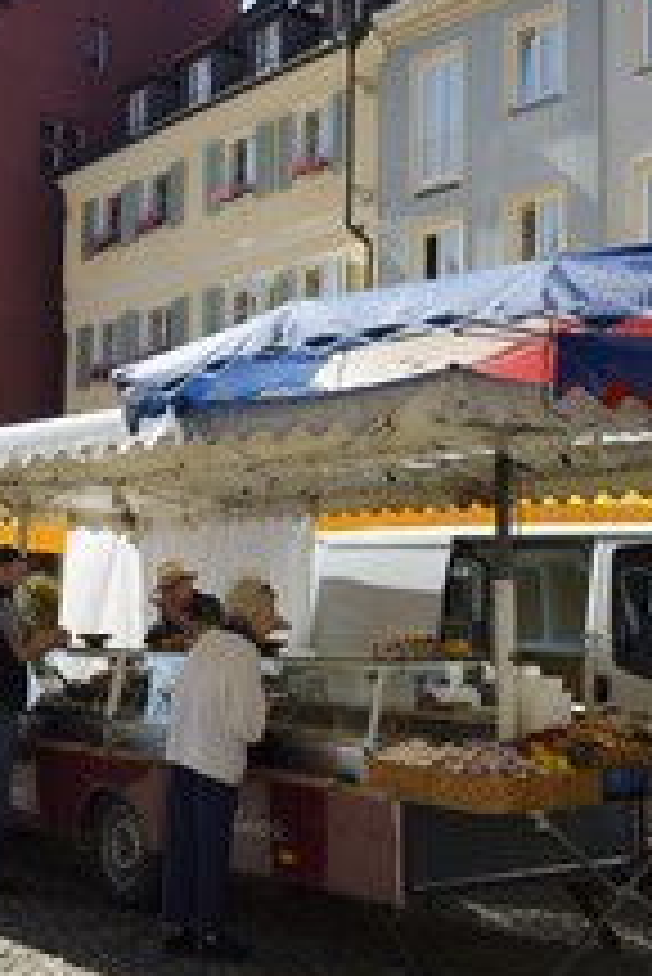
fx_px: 1682
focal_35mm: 62
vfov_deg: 32.3
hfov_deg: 21.8
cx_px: 193
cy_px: 427
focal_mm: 32
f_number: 10
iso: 200
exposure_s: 1/250
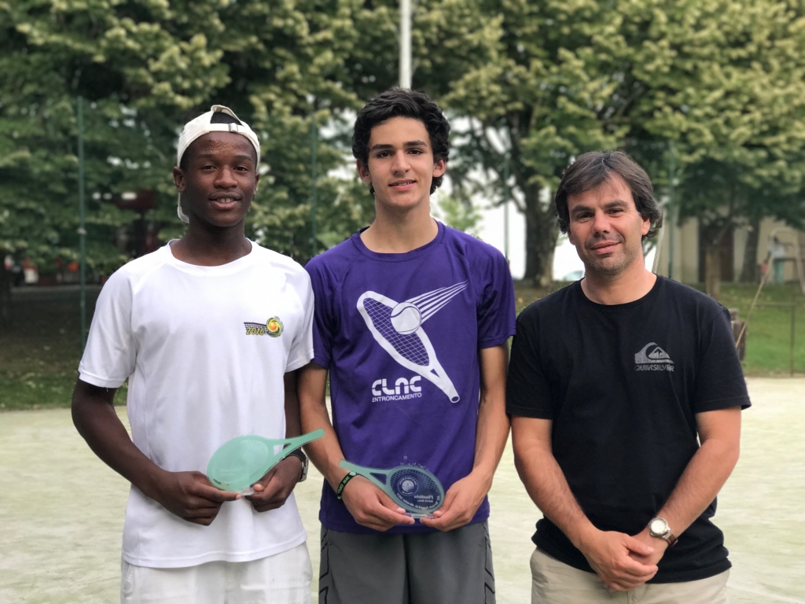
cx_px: 402
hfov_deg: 33.8
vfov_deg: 25.7
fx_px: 1326
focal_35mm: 57
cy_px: 302
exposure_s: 1/50
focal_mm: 6.6
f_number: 2.8
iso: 80
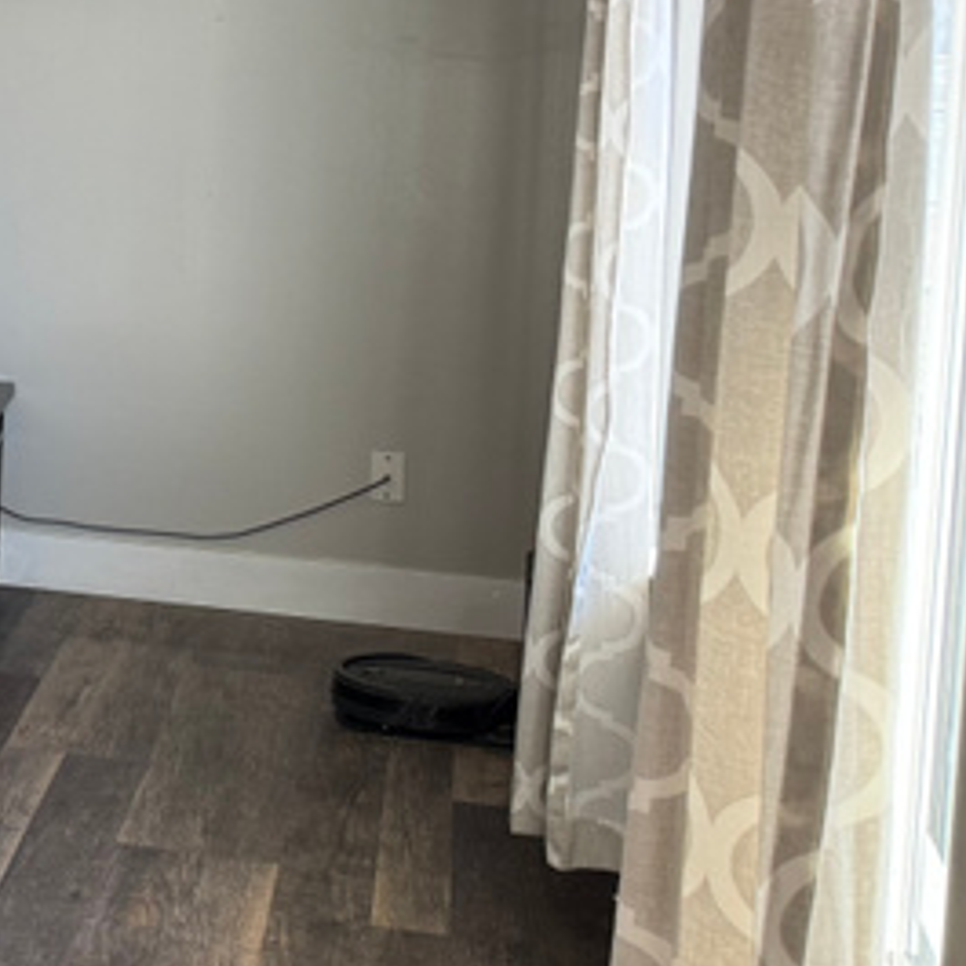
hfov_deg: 17.0
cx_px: -820
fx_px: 2589
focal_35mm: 82
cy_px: 197
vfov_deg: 20.9
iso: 125
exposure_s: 1/121
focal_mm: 6.76
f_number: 1.78
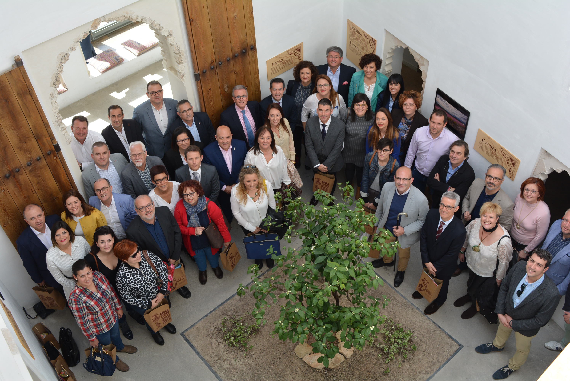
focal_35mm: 38
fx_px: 594
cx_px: 285
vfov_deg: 35.6
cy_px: 190
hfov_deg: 51.2
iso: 400
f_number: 7.1
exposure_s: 1/200
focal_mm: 25
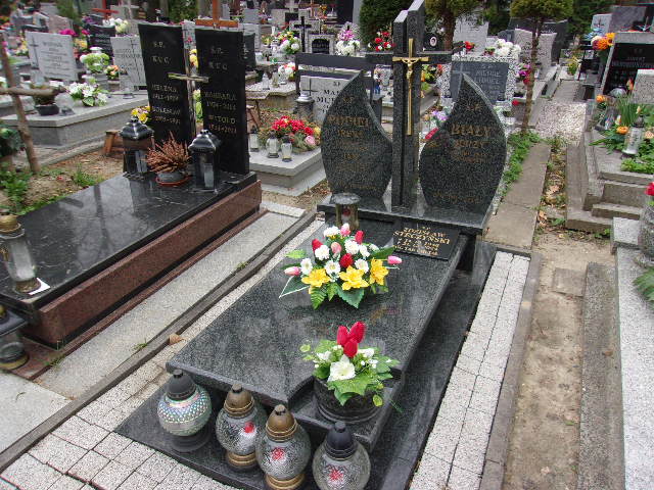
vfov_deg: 51.4
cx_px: 327
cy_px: 245
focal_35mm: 27
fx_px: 510
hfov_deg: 65.3
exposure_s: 1/125
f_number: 3
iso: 80
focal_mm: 4.9
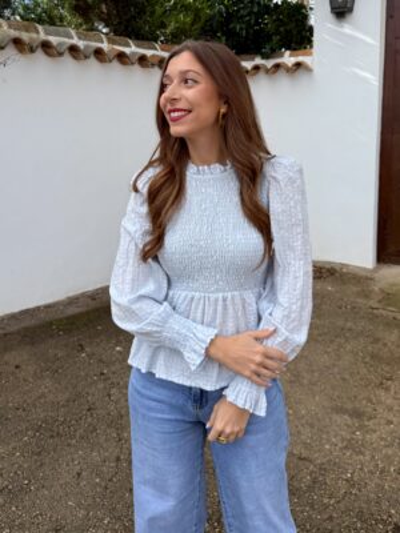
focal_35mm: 24
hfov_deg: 56.8
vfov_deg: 71.6
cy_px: 266
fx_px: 370
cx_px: 200
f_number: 1.78
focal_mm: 6.76
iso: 80
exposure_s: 1/1653
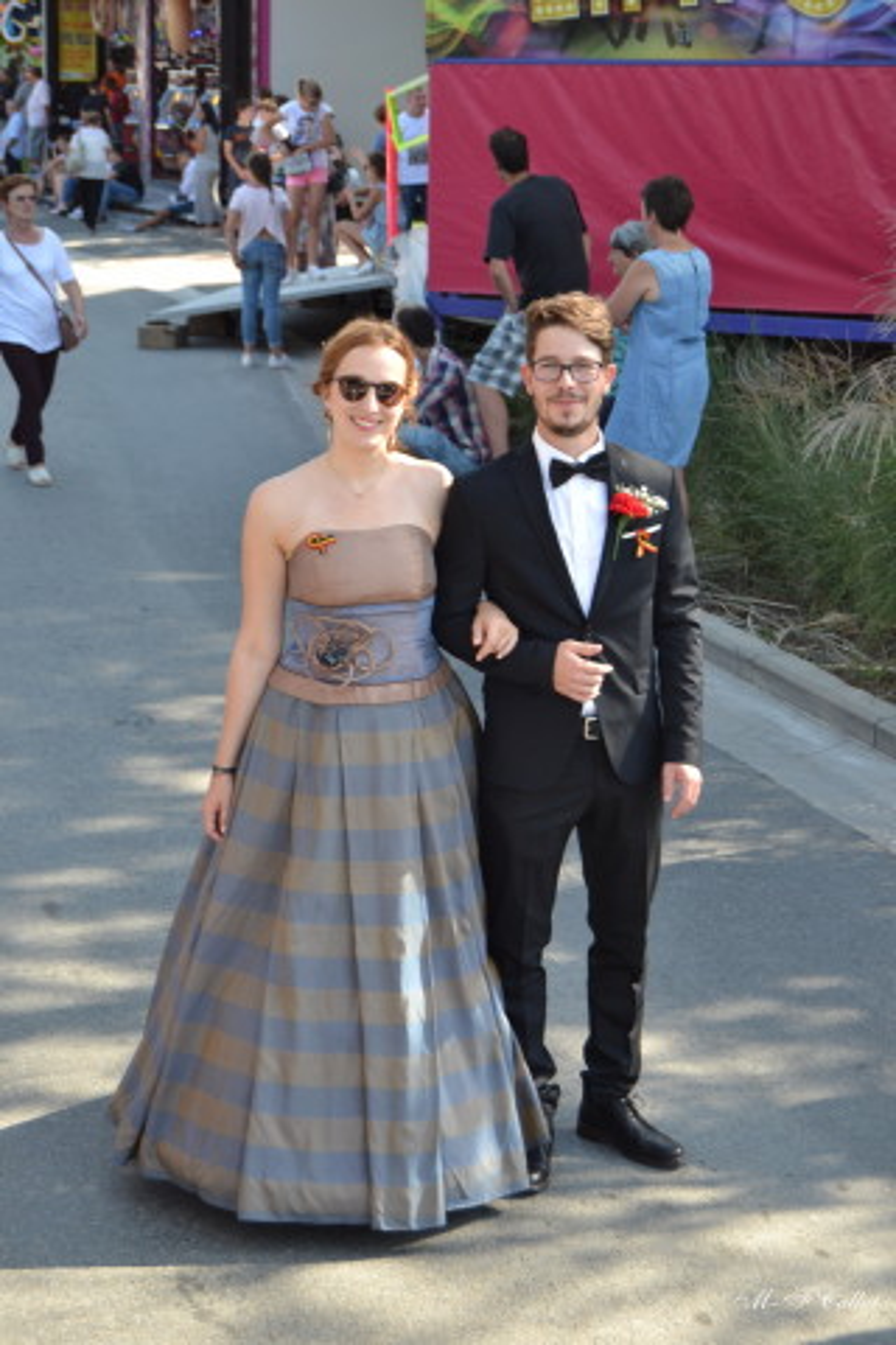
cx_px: 448
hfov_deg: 19.7
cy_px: 672
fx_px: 2576
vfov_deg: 29.2
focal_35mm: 69
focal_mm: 46
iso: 160
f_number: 5.6
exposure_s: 1/125
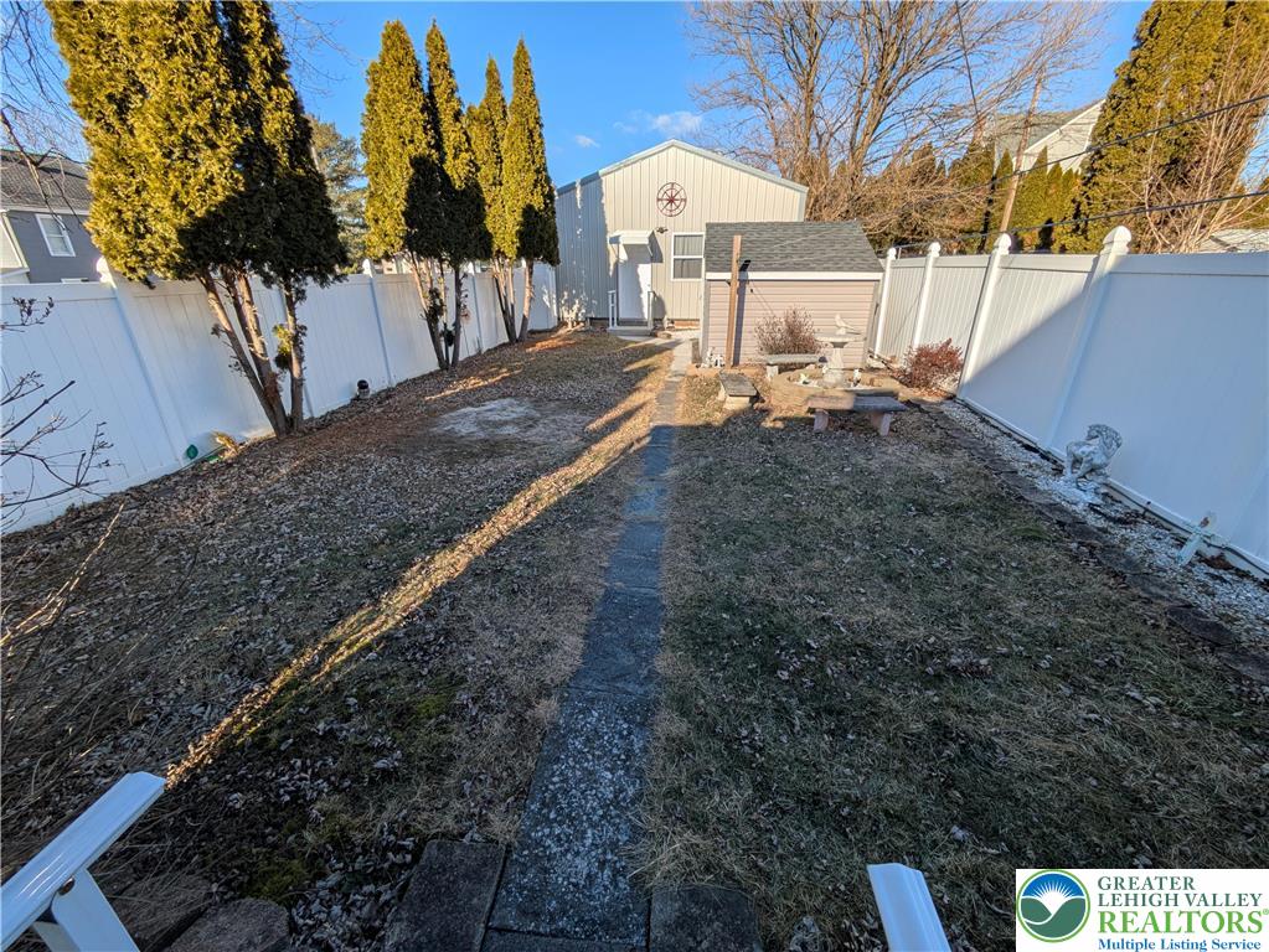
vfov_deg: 85.7
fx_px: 513
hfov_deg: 102.0
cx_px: 634
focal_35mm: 14
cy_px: 476
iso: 40
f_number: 2.2
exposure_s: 1/1658
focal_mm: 1.83
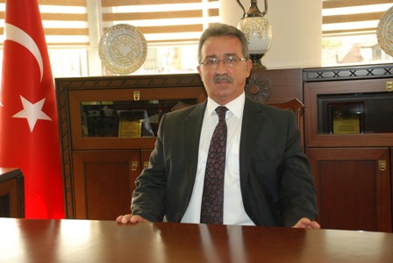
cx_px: 196
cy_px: 132
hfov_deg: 33.4
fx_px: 656
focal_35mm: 60
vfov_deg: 22.7
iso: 1000
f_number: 5
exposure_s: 1/60
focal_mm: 40
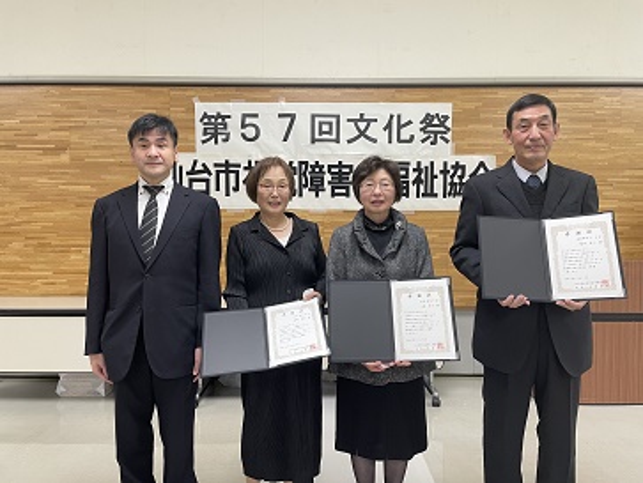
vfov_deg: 53.1
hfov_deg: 67.3
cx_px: 322
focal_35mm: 26
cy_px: 242
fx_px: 483
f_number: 1.6
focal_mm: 4.2
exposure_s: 1/50
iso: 80
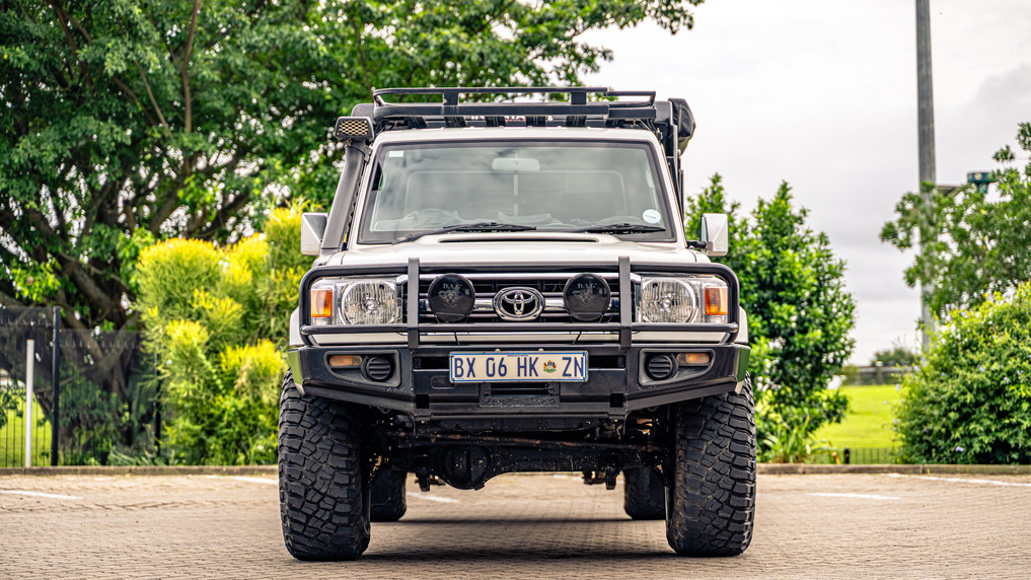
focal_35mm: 79
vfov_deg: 15.3
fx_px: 2160
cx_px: 517
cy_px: 305
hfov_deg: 26.9
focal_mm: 75
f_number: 2.8
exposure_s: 1/1250
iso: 160
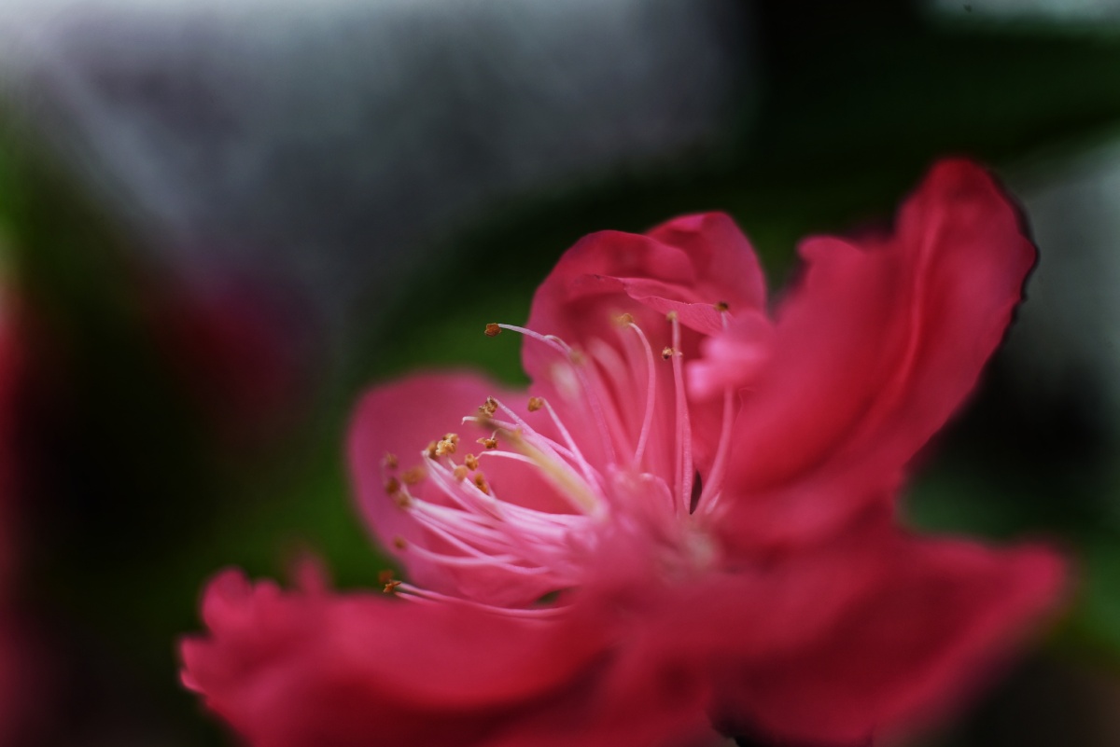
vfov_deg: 27.0
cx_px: 560
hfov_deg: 39.6
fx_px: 1556
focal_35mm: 50
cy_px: 374
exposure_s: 1/500
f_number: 4
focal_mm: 50
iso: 125
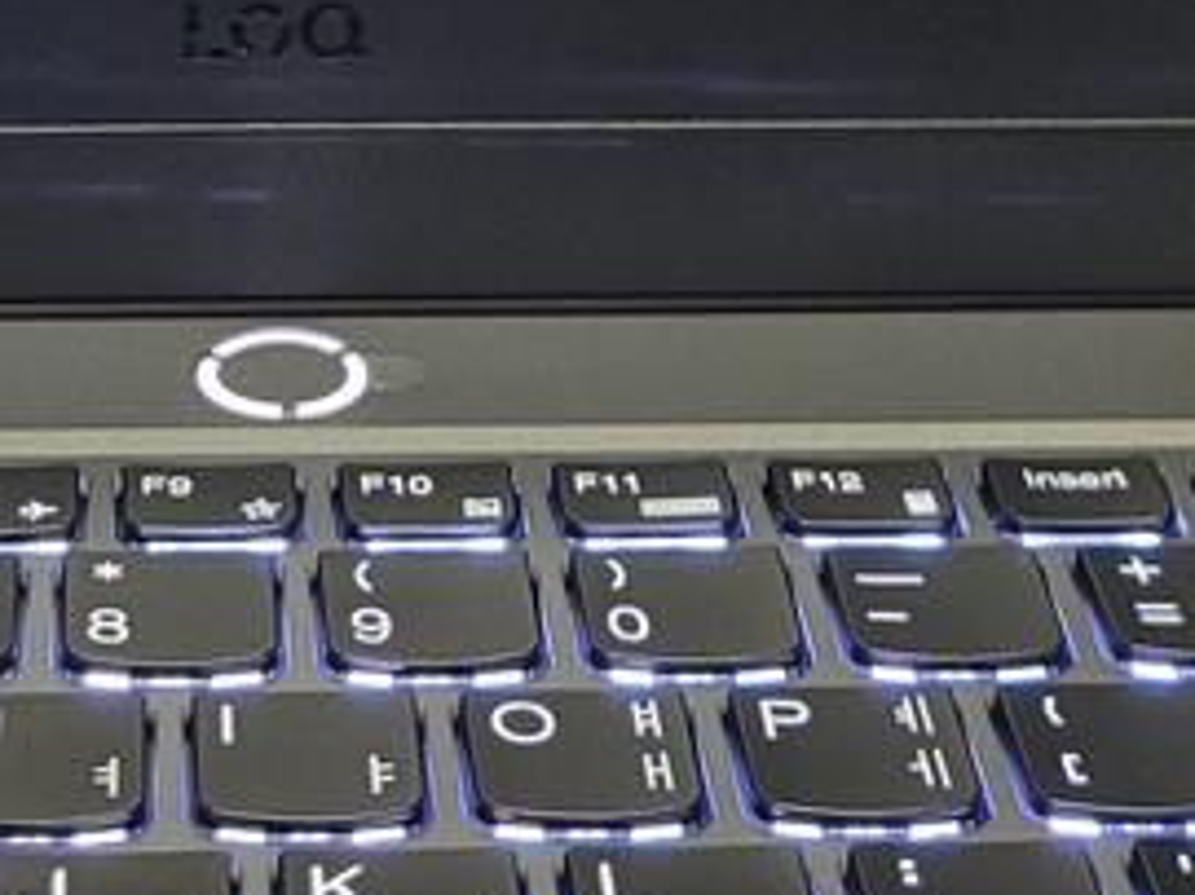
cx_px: 247
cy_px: -591
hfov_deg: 15.9
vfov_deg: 11.4
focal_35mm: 123
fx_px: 4244
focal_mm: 5.4
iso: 200
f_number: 1.8
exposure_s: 1/40
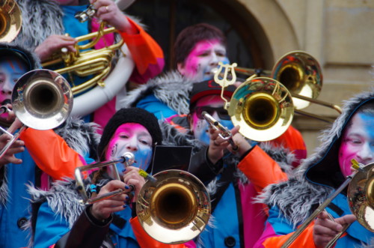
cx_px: 187
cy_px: 124
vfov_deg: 6.2
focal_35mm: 222
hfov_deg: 9.3
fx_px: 2301
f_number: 6.3
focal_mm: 148
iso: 400
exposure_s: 1/200
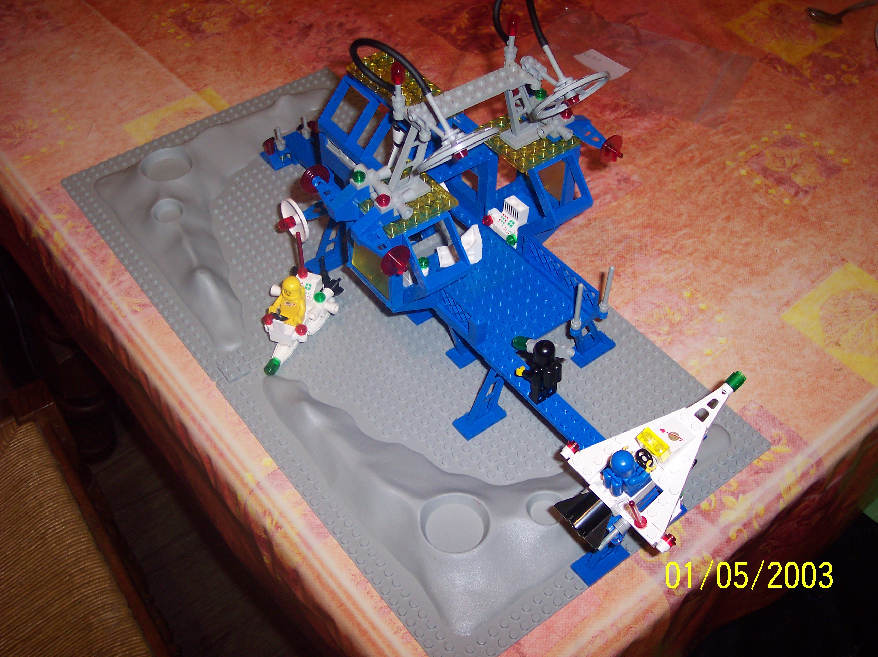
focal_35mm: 38
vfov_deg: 37.7
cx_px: 439
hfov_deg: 49.0
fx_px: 963
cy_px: 328
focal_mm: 8
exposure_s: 1/30
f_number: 2.8
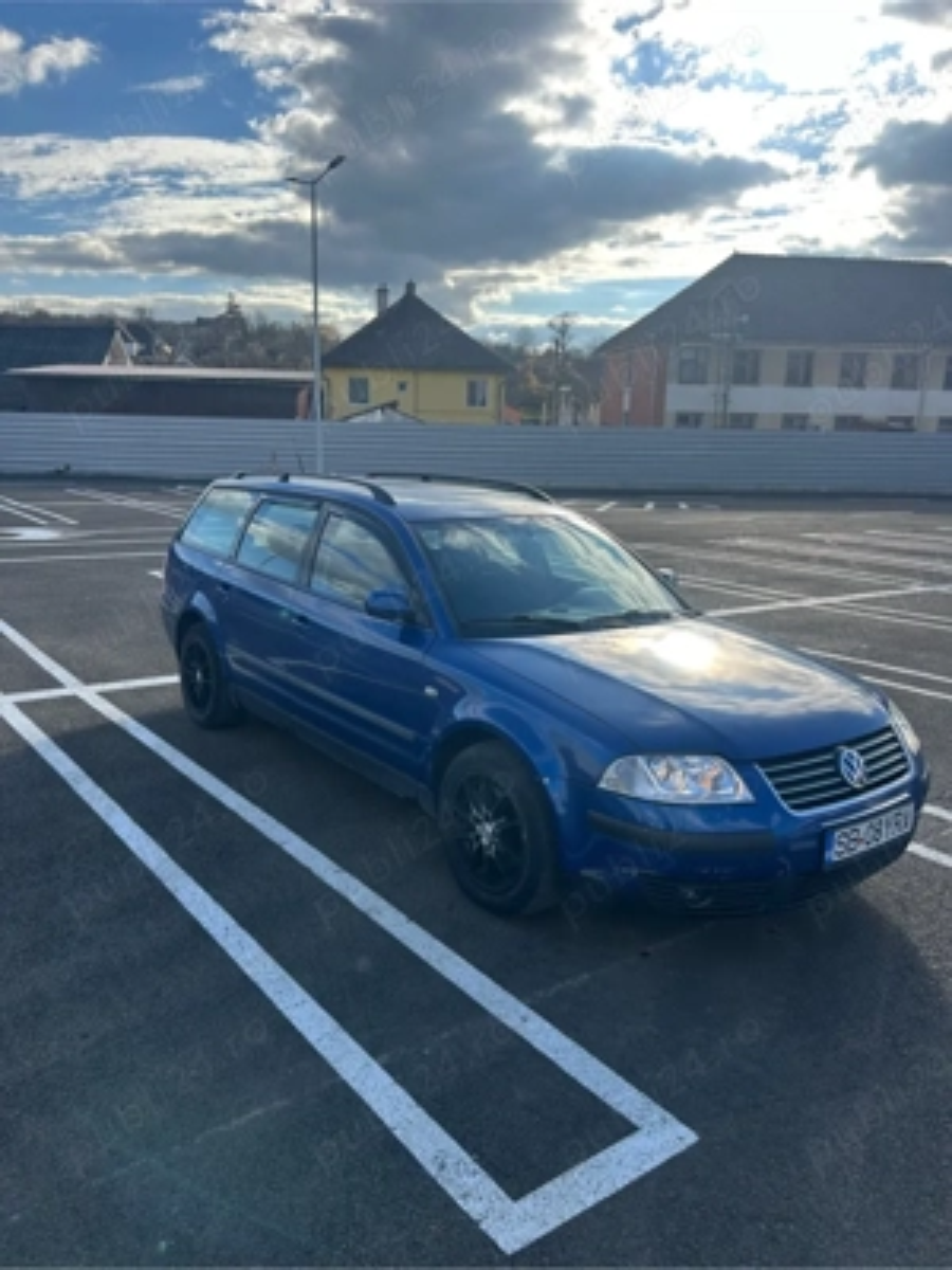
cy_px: 635
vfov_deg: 67.3
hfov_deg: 53.1
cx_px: 476
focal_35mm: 26
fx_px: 953
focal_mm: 5.7
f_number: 1.5
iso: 50
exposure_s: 1/3077
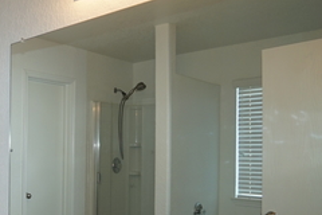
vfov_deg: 33.1
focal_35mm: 40
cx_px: -12
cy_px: 147
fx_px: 358
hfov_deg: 41.1
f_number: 4
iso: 160
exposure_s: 1/60
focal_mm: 10
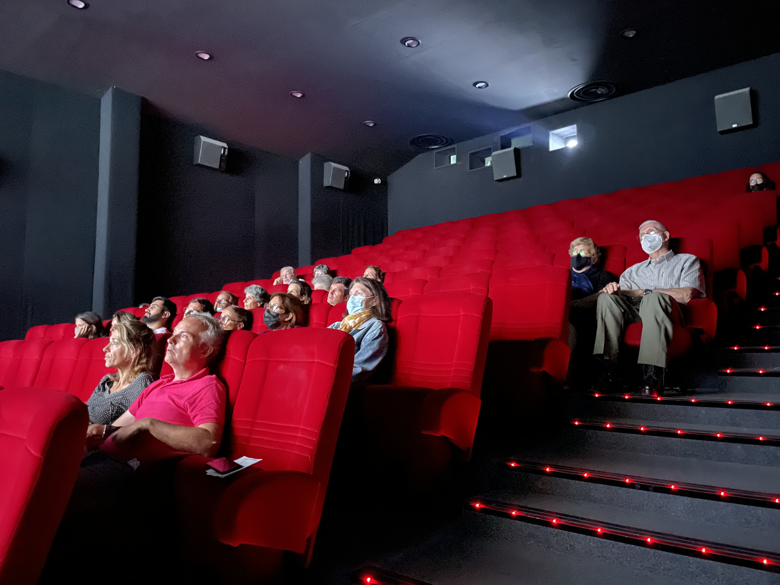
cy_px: 292
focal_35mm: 26
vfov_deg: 53.1
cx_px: 390
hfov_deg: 67.3
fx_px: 586
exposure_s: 1/2
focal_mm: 4.2
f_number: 1.6
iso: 4000
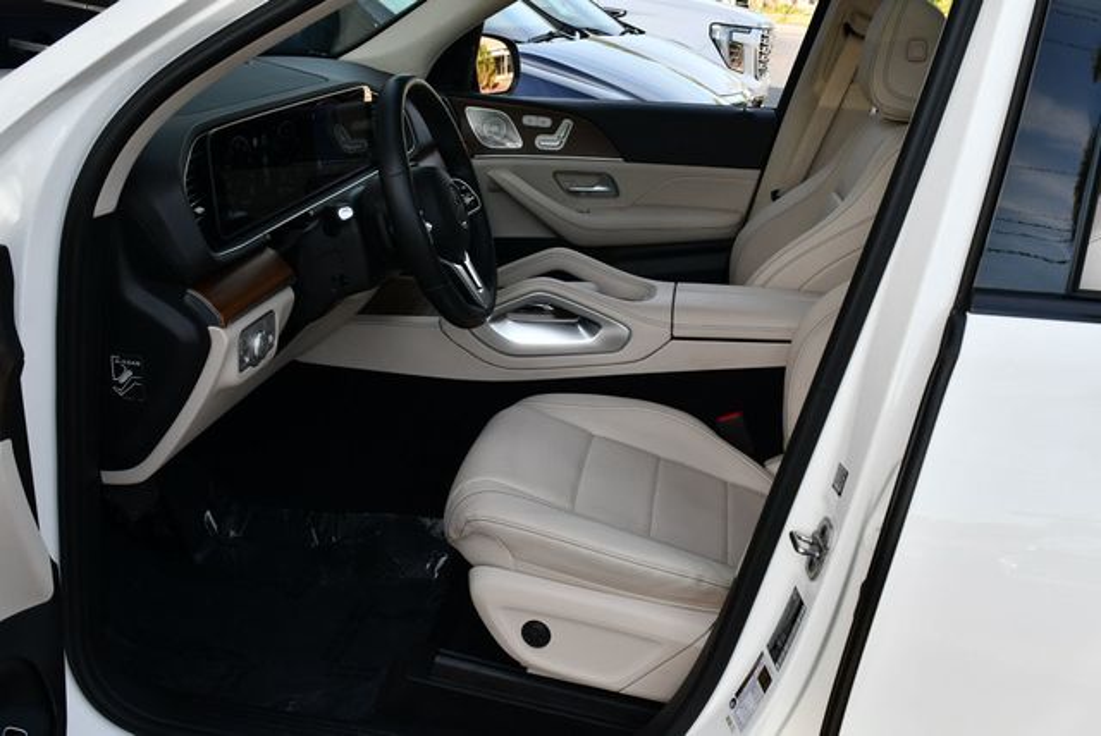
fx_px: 1102
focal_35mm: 36
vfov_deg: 36.9
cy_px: 368
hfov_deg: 53.1
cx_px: 550
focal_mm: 18
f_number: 7.1
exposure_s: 1/250
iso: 200
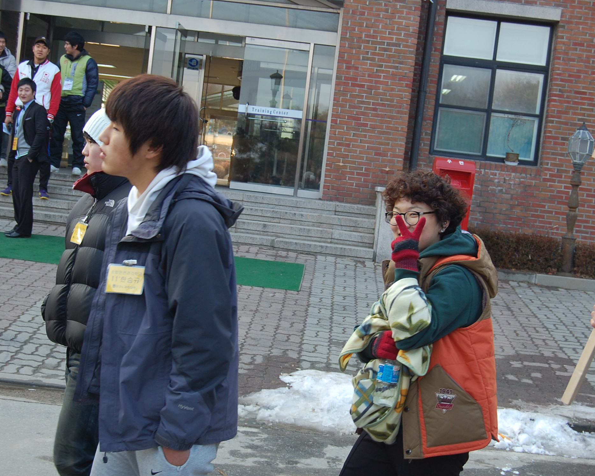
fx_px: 1049
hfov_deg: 31.7
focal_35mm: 60
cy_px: 238
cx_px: 303
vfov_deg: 25.6
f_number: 5.6
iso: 360
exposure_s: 1/125
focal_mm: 35
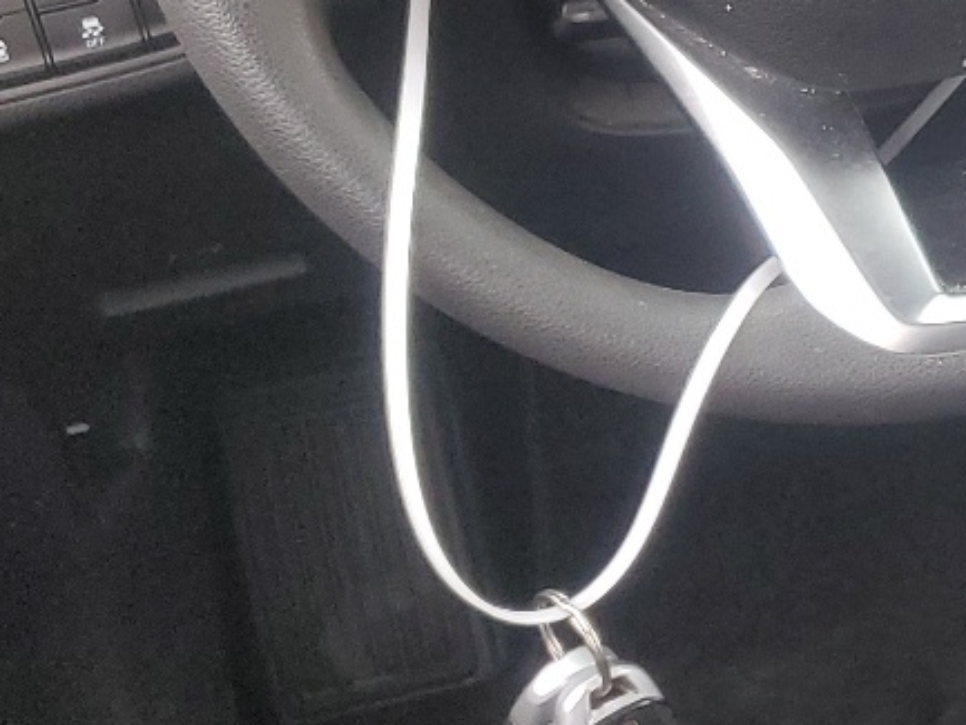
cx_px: 1711
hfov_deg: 17.0
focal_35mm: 96
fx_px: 2680
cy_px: 178
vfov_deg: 15.3
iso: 91
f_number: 1.5
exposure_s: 1/120
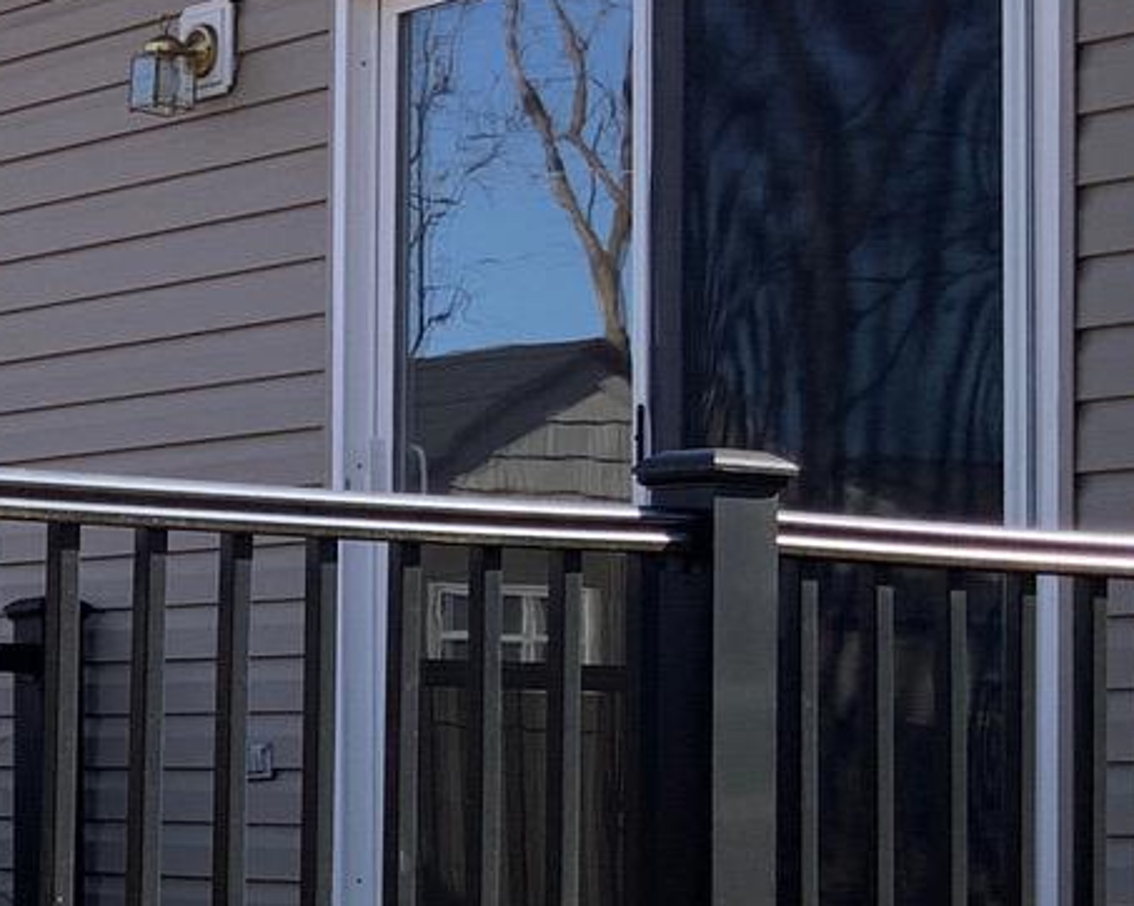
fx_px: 4294
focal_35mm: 128
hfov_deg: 13.9
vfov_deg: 12.0
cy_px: 611
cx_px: -676
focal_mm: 3
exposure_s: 1/759
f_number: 1.8
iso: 16
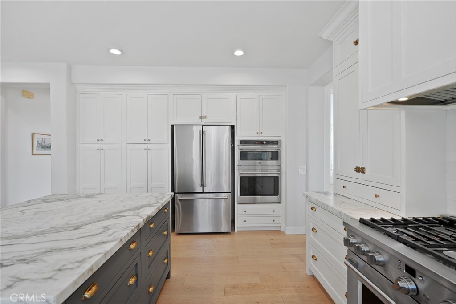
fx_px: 203
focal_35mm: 16
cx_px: 228
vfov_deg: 73.8
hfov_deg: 96.7
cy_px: 152
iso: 250
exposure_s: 1/15
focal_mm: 16
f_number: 4
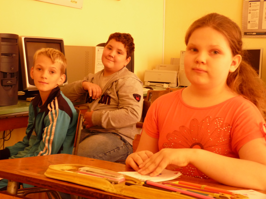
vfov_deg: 26.6
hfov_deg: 34.9
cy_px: 100
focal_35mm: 55
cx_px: 133
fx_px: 423
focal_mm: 9.8
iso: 250
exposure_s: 1/30
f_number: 3.2
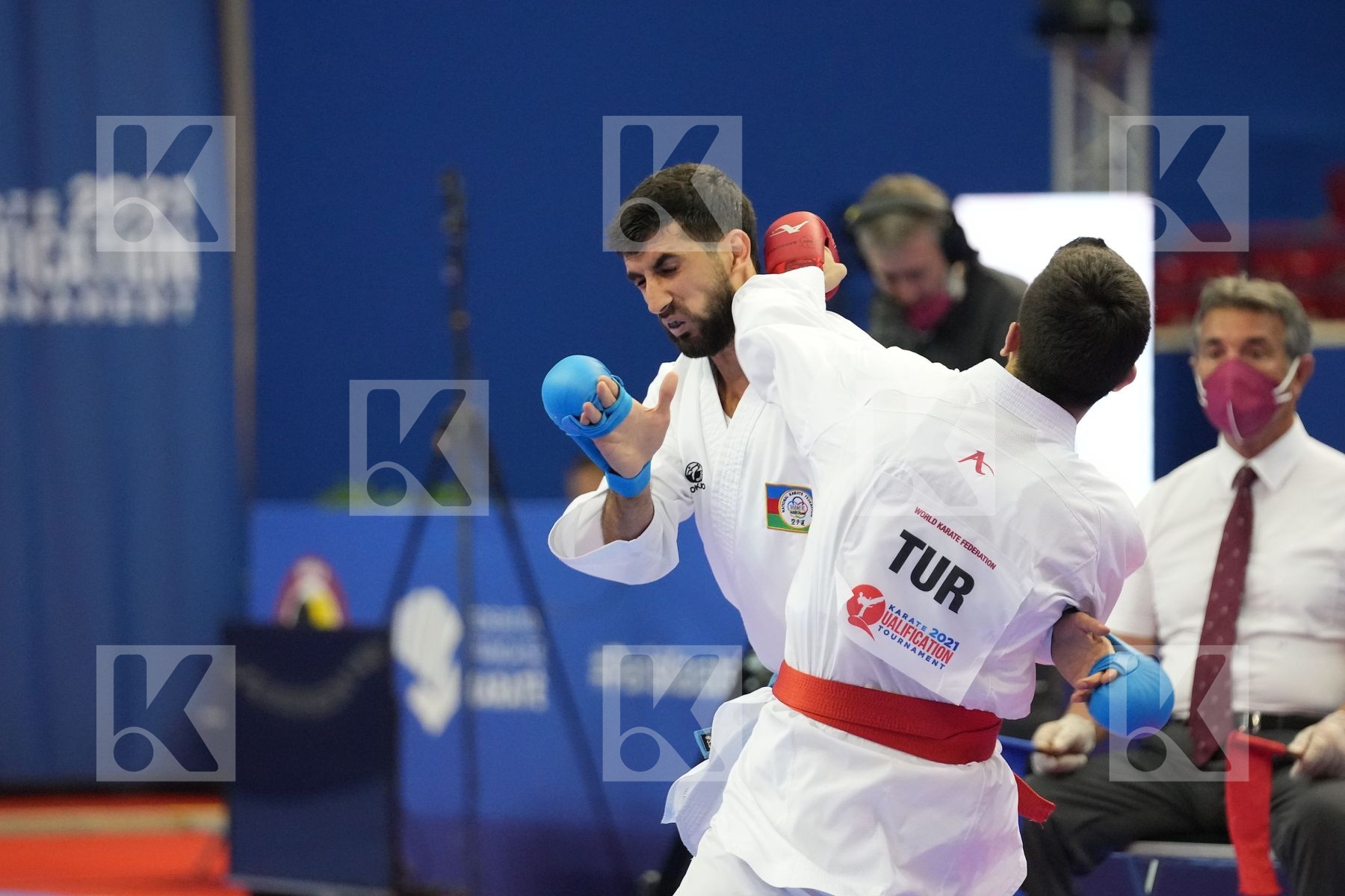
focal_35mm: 280
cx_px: 672
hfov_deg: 7.4
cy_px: 448
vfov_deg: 4.9
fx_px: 10460
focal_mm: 187
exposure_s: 1/1000
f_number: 2.8
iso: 4000
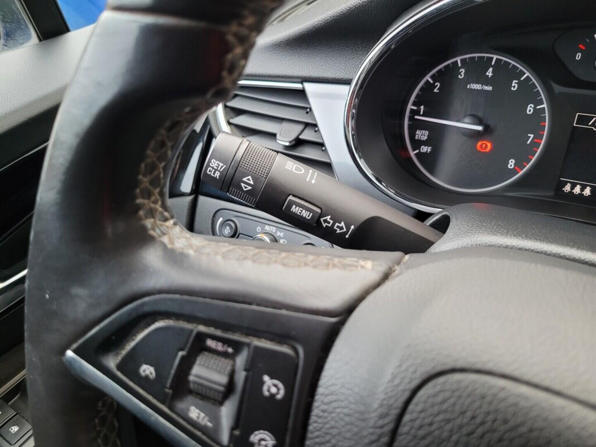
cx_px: 298
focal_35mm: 26
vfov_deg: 53.1
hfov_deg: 67.3
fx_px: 448
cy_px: 224
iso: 400
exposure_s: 1/50
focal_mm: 5.4
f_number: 1.8
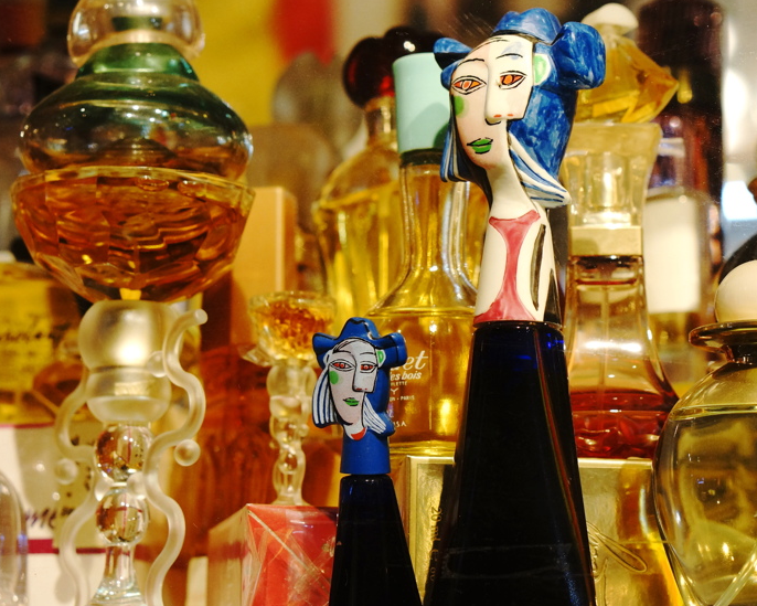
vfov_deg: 14.7
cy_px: 247
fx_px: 2353
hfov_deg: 18.2
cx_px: 473
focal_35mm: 105
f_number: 4
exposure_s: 1/80
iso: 800
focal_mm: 50
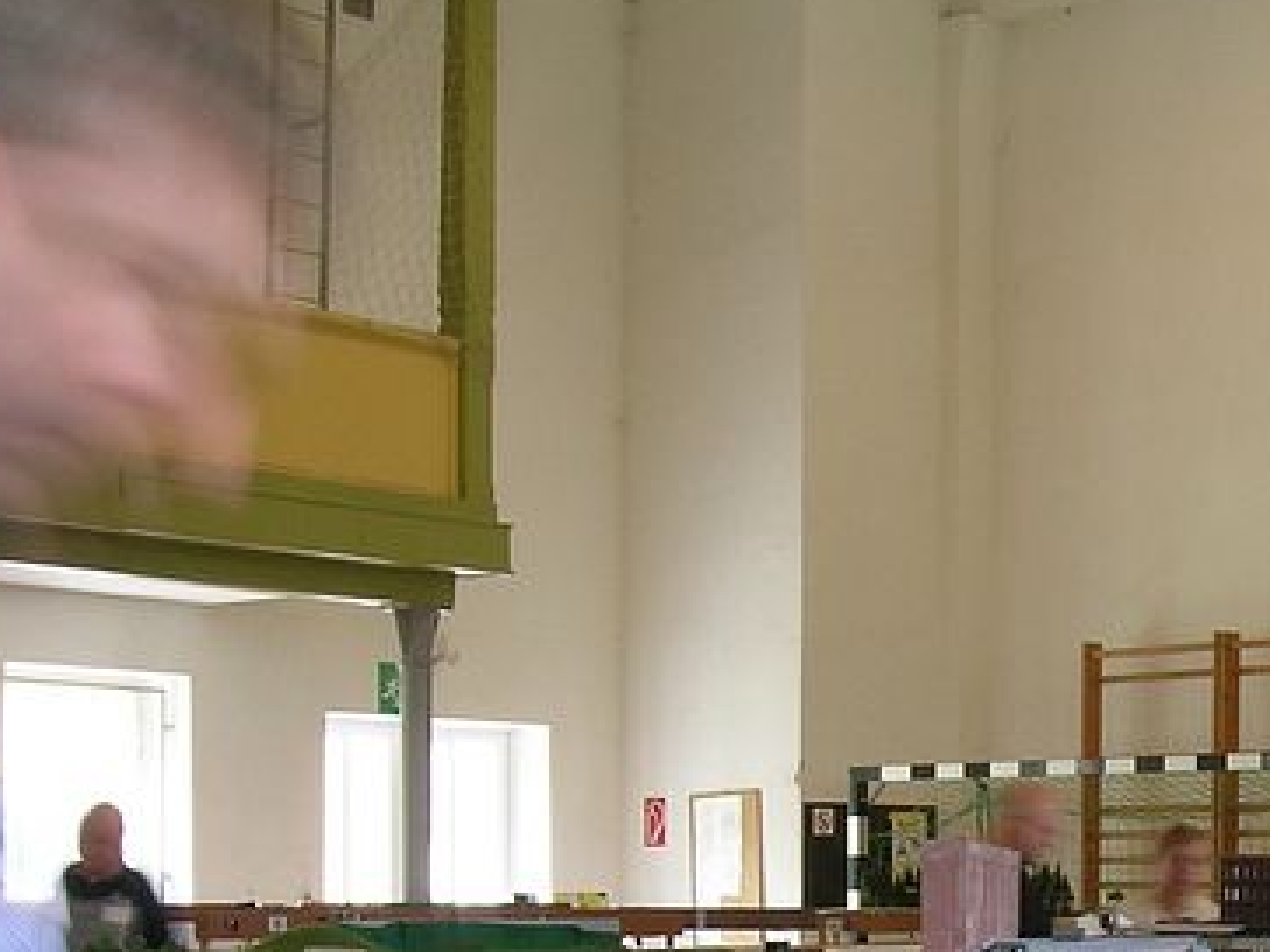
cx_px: 1085
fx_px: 5868
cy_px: 1064
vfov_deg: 9.2
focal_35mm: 160
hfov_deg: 12.3
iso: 50
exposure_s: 1/1.4
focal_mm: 5.8
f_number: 7.9
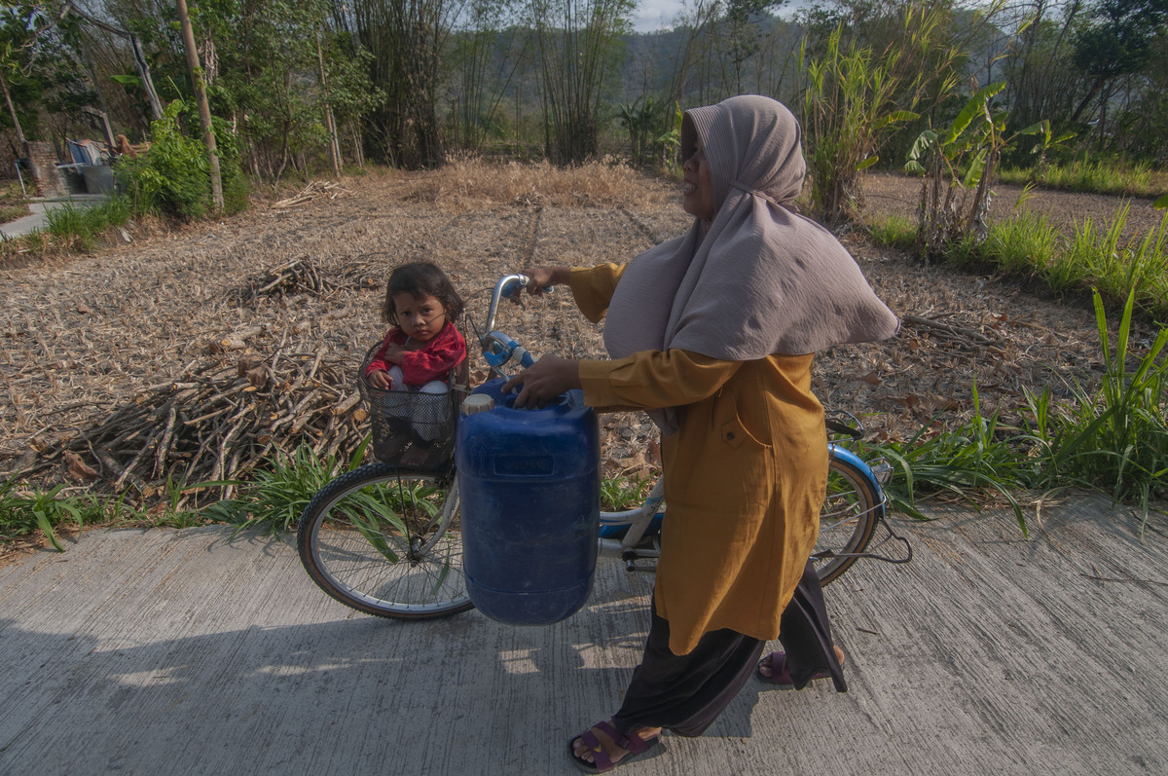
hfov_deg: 95.0
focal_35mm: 16
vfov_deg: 71.9
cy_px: 388
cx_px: 584
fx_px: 535
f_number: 6.3
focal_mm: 11
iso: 100
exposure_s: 1/320
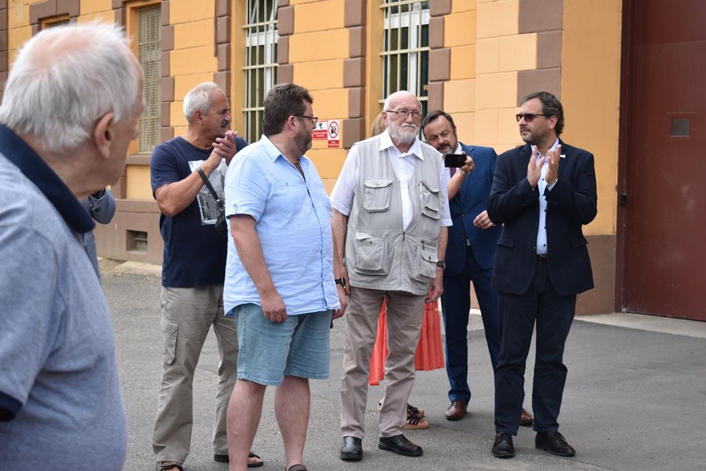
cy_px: 236
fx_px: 1353
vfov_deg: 19.7
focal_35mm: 69
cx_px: 353
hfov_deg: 29.2
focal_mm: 46
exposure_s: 1/160
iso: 100
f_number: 6.3
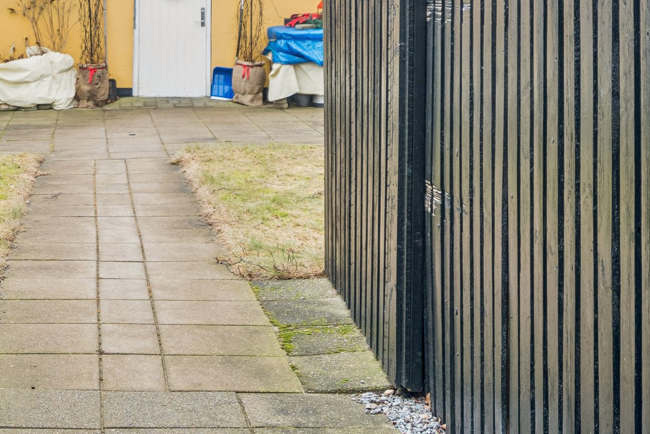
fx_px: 1481
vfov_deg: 16.3
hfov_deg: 24.3
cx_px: 105
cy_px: -1
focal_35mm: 82
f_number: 4
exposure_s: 1/160
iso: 400
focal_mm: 35
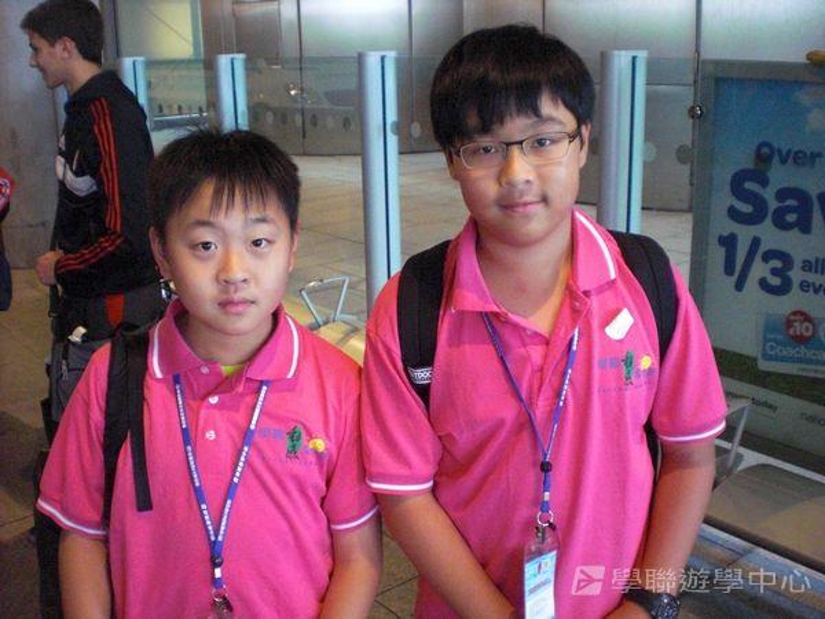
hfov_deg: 49.0
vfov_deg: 37.7
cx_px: 412
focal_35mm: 38
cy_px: 310
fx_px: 906
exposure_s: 1/60
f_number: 3.1
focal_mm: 6.3
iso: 800
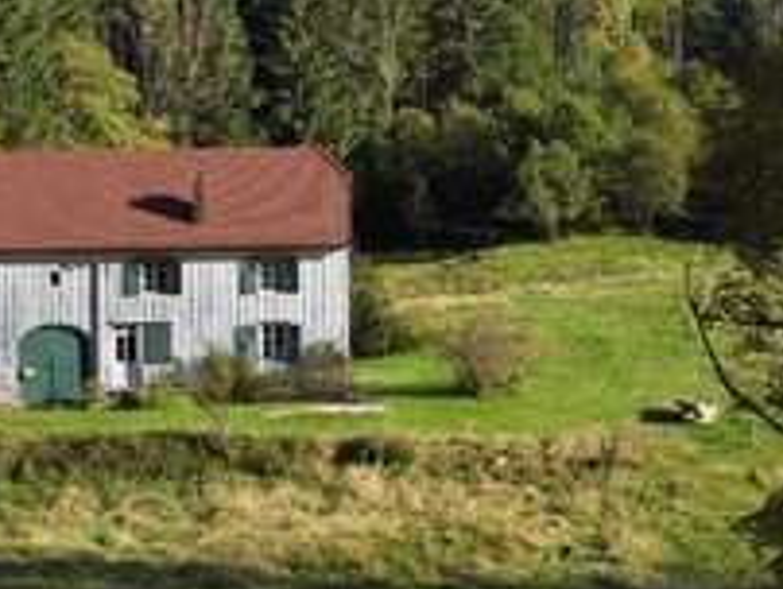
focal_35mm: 68
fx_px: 1540
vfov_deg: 21.5
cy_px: 155
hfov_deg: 28.4
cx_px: 300
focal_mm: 34
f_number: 9
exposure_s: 1/400
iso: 200
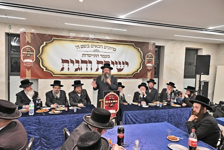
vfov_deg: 49.6
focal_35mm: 26
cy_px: 75
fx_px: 162
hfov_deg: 69.4
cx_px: 112
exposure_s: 1/160
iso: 1250
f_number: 4
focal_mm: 26
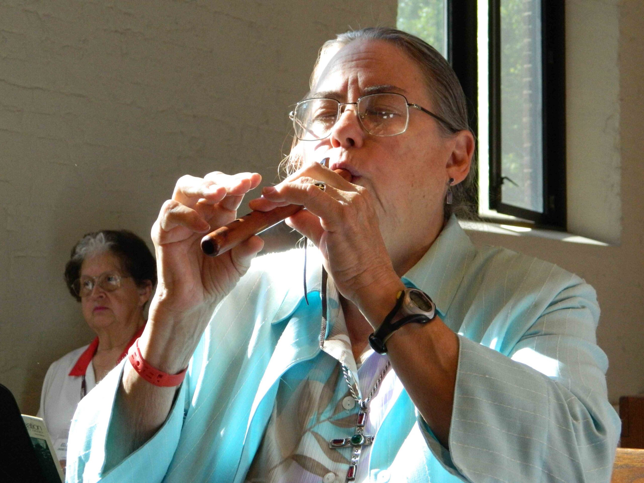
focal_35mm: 70
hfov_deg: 27.8
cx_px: 322
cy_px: 242
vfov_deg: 21.0
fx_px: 1302
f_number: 4
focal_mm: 12.6
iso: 400
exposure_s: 1/60
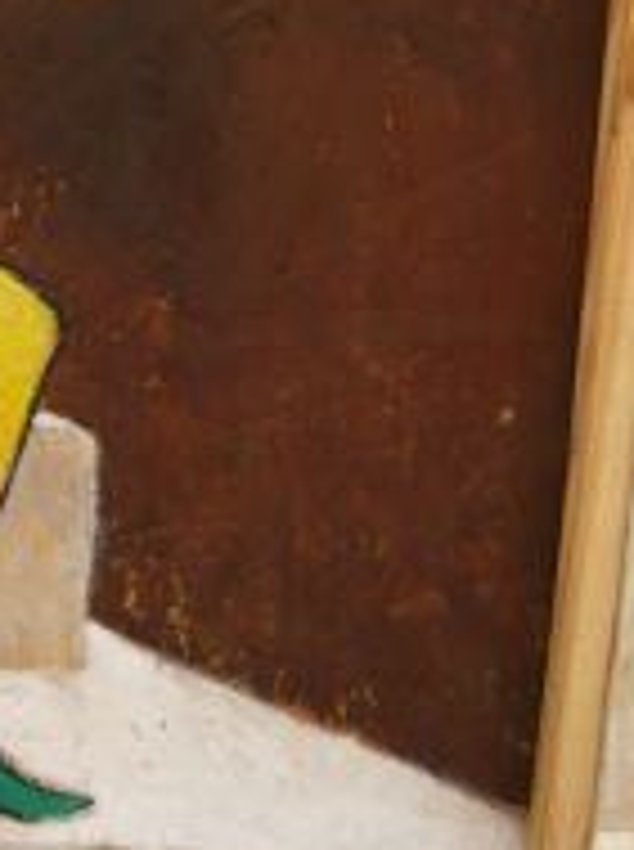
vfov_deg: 16.8
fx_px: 2573
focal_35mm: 105
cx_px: -225
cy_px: -463
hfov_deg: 13.5
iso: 100
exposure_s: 1/250
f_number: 2.8
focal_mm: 5.5
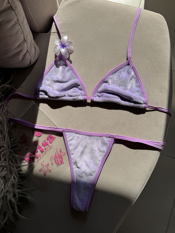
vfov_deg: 71.6
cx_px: 88
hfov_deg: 56.8
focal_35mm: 24
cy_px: 116
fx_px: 162
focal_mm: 6.76
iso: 80
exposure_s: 1/7092
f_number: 1.78
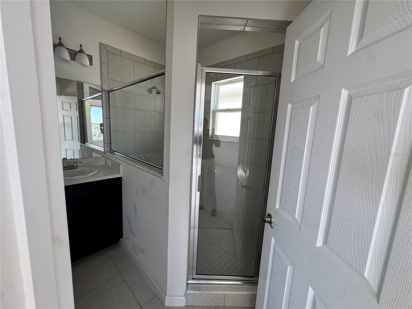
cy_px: 154
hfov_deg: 102.1
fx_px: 167
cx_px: 206
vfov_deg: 85.7
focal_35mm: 14
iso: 64
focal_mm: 2.22
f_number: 2.2
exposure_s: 1/99
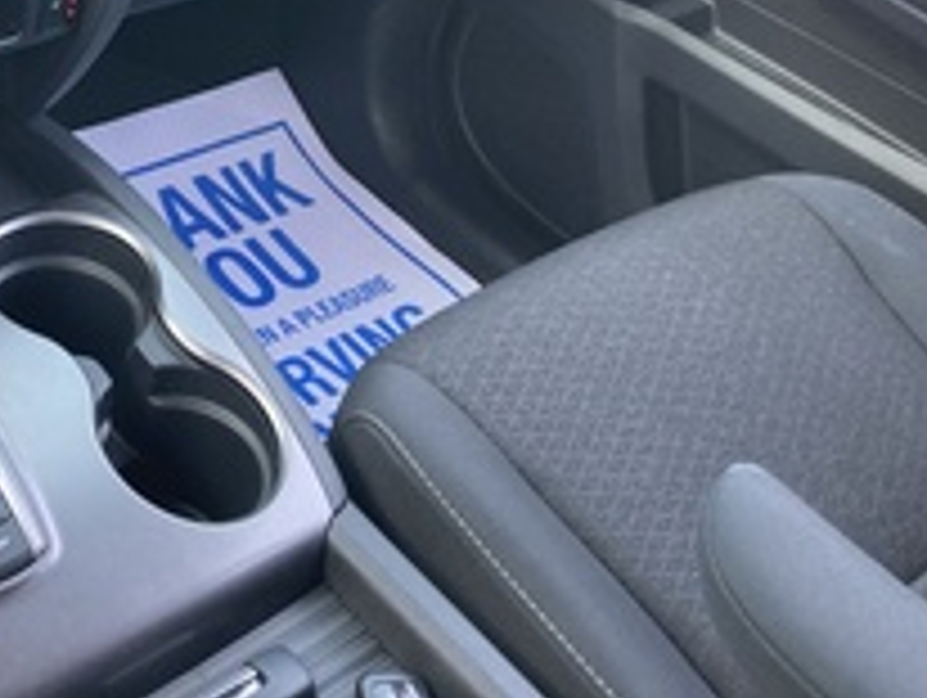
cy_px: -7
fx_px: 1528
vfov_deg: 24.5
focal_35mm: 57
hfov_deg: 33.1
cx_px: 230
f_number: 1.8
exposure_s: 1/102
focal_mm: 3.99
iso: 64
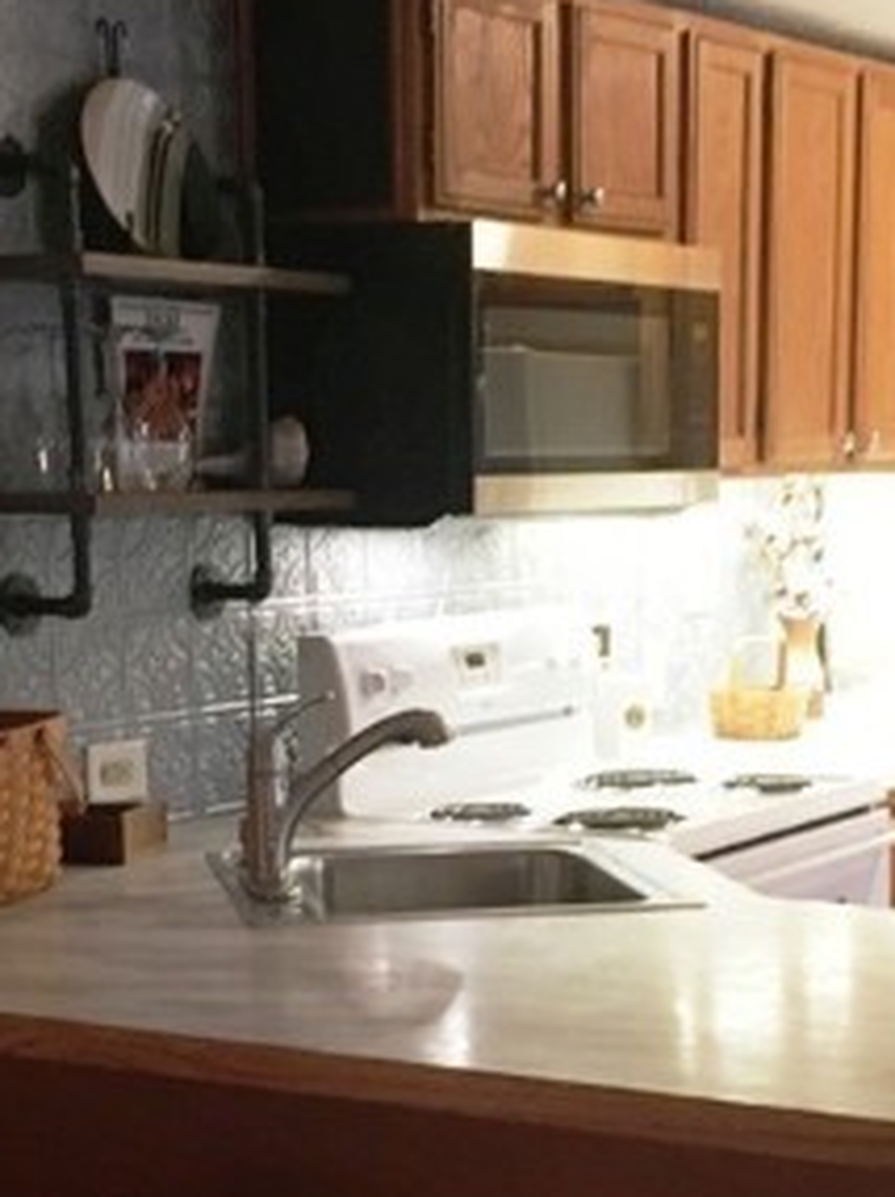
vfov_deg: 24.7
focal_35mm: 78
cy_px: 925
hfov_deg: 18.8
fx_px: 2693
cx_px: 569
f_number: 2.2
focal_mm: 4.15
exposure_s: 1/24
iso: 200
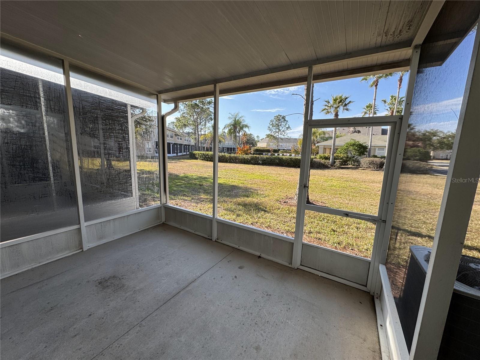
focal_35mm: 14
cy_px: 180
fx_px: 194
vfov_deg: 85.7
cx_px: 240
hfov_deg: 102.1
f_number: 2.2
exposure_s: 1/418
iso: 40
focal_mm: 2.22
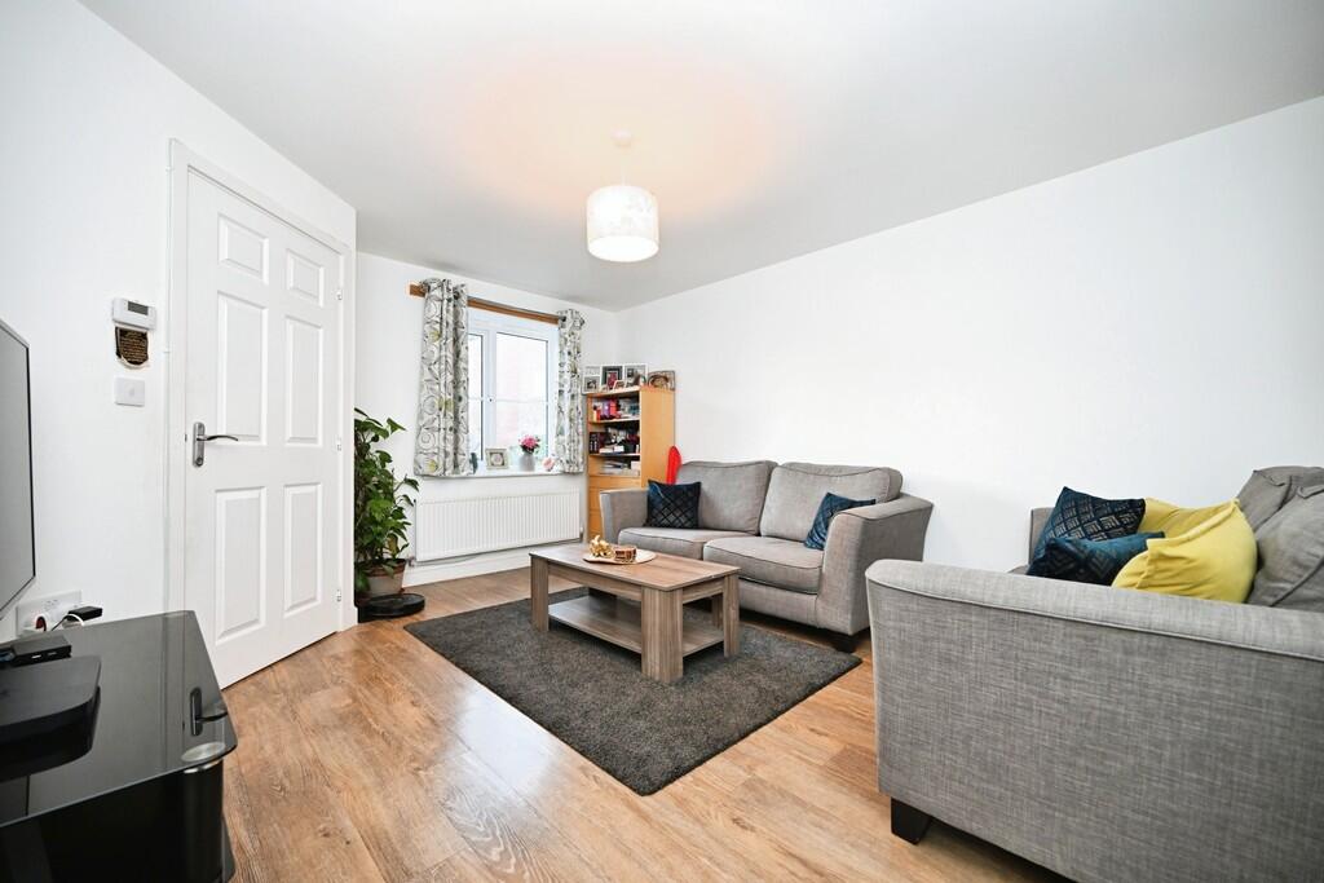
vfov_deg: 81.2
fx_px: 515
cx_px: 662
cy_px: 442
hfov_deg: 104.2
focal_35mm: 14
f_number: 4
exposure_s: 1/60
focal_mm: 14
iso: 900
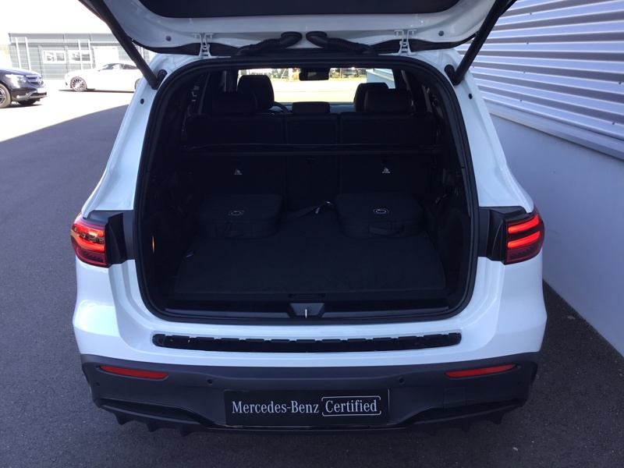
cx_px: 312
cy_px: 234
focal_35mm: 31
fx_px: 559
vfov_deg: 45.4
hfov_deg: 58.4
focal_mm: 3.3
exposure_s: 1/134
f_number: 2.4
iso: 25
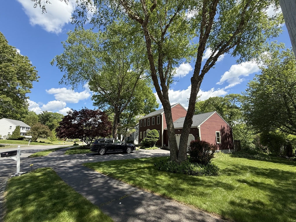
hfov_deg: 102.1
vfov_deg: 85.7
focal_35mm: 14
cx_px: 148
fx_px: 120
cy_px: 111
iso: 64
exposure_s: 1/955
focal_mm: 2.22
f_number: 2.2
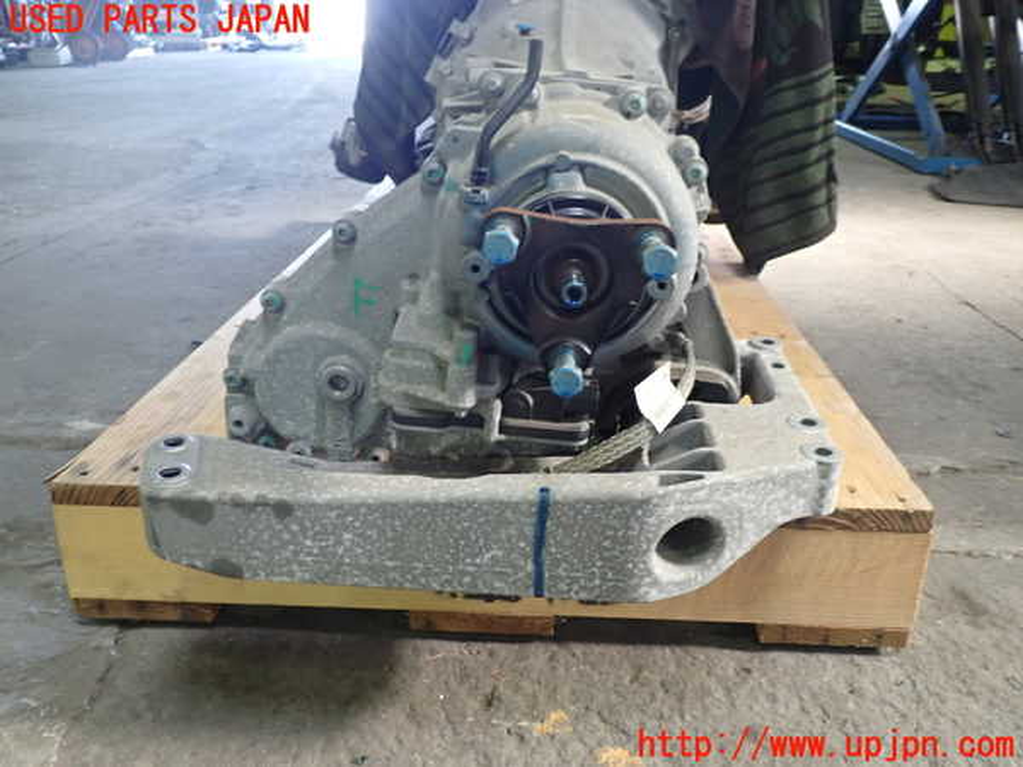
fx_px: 887
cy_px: 384
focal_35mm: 30
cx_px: 512
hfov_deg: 60.0
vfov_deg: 46.8
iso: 200
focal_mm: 5.4
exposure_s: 1/30
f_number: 2.3
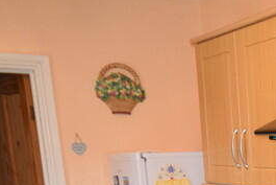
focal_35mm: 81
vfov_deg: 15.4
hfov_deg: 22.3
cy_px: 287
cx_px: 366
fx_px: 621
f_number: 4.8
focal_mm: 14
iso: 800
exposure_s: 1/80
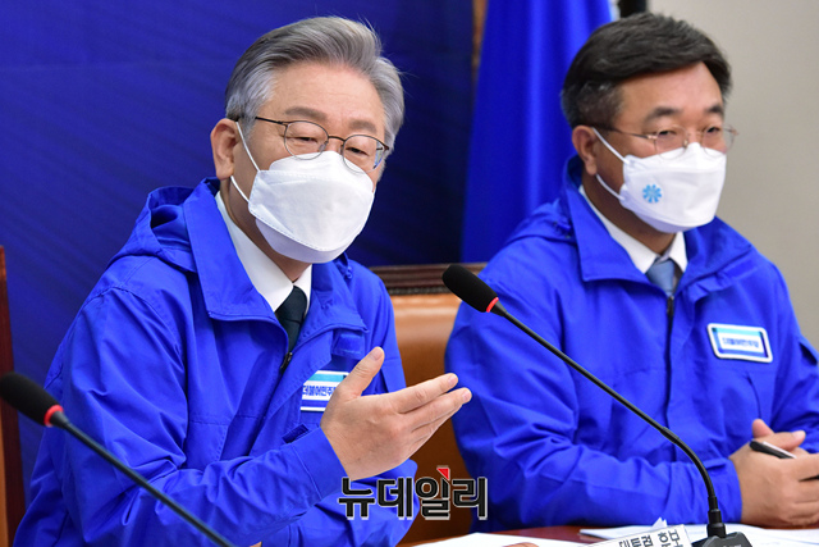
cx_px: 410
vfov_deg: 11.2
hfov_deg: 16.8
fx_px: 2776
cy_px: 274
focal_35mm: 122
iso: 4000
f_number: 5.6
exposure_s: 1/320
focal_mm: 122
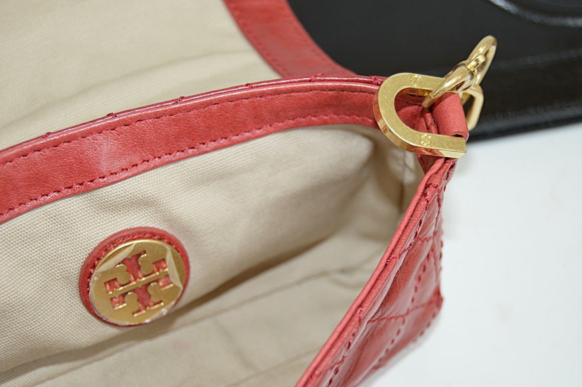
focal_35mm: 55
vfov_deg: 24.5
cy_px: 220
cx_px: 306
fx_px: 888
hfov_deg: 36.3
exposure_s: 1/125
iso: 360
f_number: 4.5
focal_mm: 32
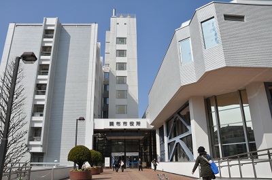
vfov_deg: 47.7
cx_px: 136
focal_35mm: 27
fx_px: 204
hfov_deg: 67.5
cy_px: 90
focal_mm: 18
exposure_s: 1/800
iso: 800
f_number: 14
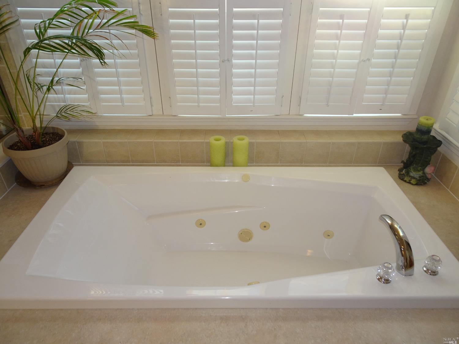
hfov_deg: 71.6
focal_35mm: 24
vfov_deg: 56.8
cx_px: 230
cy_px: 172
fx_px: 318
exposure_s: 1/30
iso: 80
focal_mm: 4.1
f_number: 3.5
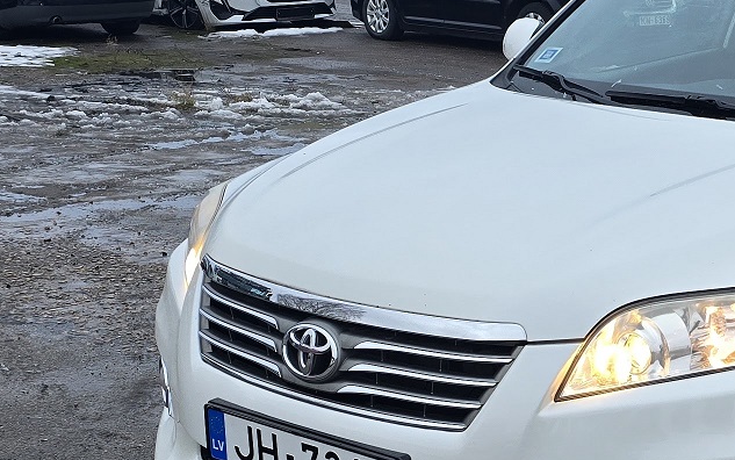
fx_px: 1543
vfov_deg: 16.9
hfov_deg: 25.1
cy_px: 332
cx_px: 790
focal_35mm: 77
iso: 80
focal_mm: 6.3
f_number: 1.7
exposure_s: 1/180
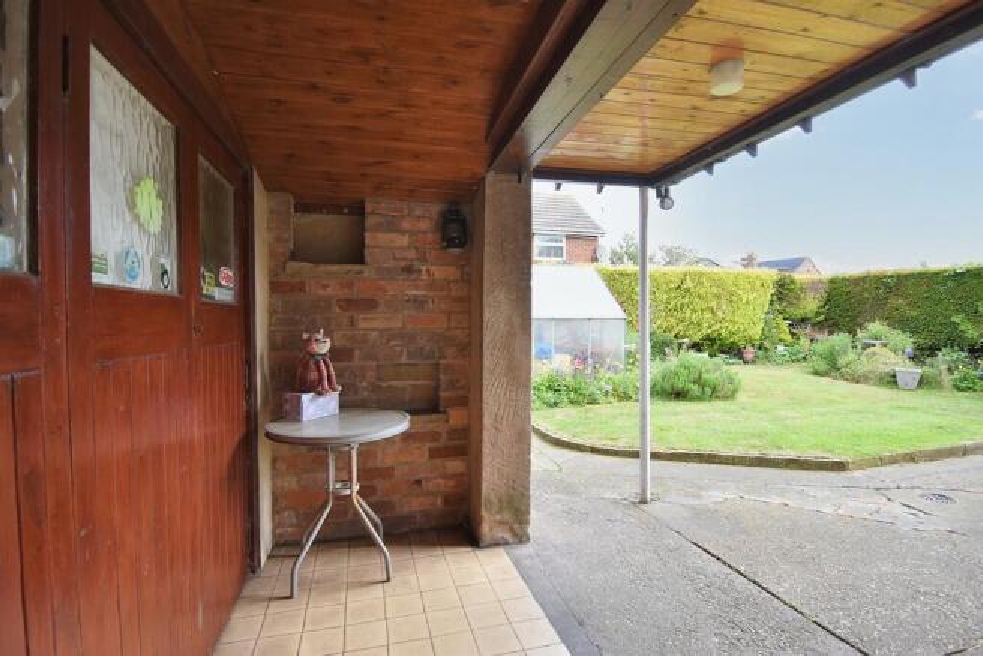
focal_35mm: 16
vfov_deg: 72.1
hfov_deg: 95.0
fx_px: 451
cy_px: 328
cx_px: 492
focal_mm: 11
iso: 100
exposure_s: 1/60
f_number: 4.8
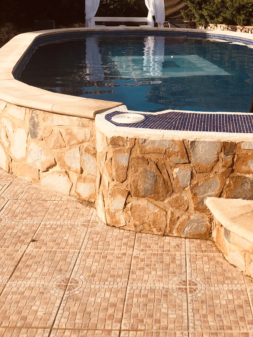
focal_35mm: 47
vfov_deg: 38.5
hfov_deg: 30.5
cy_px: 57
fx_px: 458
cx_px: 180
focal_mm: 3.99
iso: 20
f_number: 1.8
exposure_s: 1/2183
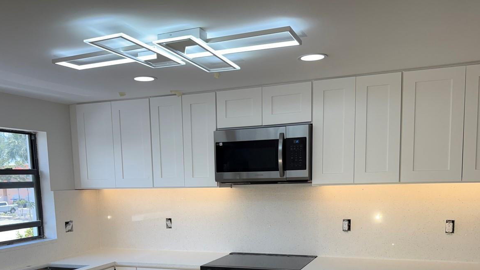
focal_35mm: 36
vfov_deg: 31.6
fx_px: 458
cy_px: 234
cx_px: 230
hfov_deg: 55.3
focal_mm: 6.76
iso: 80
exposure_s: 1/453
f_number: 1.78
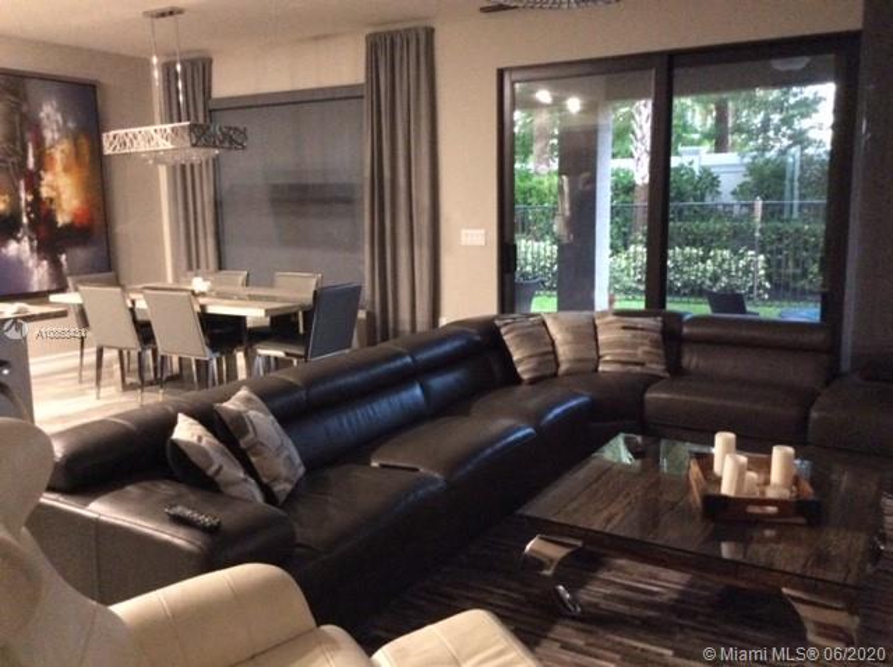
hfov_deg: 56.9
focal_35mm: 32
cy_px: 334
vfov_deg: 44.1
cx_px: 446
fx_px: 824
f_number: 2.4
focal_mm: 3.3
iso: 500
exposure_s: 1/15
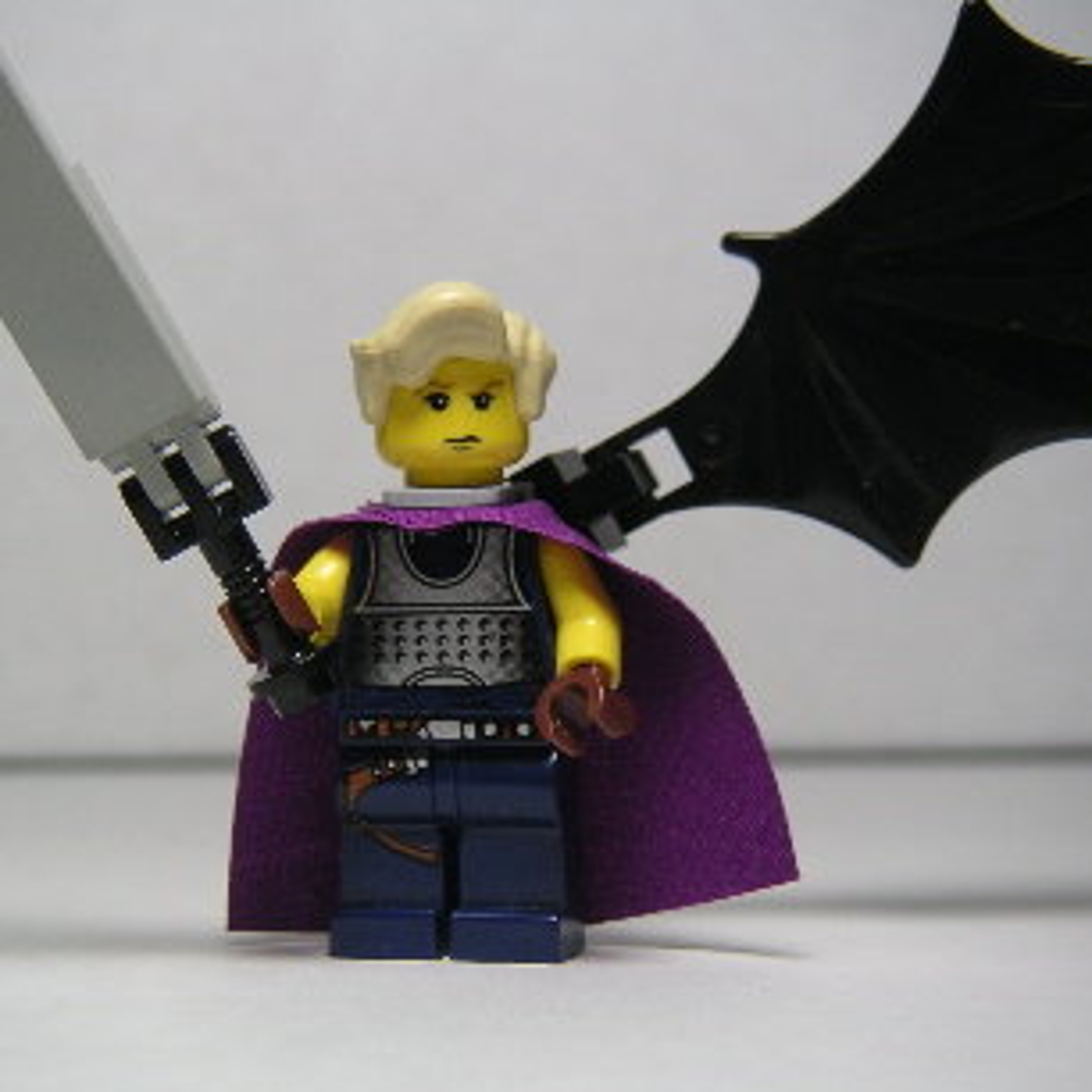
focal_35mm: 86
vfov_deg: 20.2
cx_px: 473
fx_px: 3069
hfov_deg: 20.2
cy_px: 535
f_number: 3.1
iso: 50
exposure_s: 1/90
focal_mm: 10.9
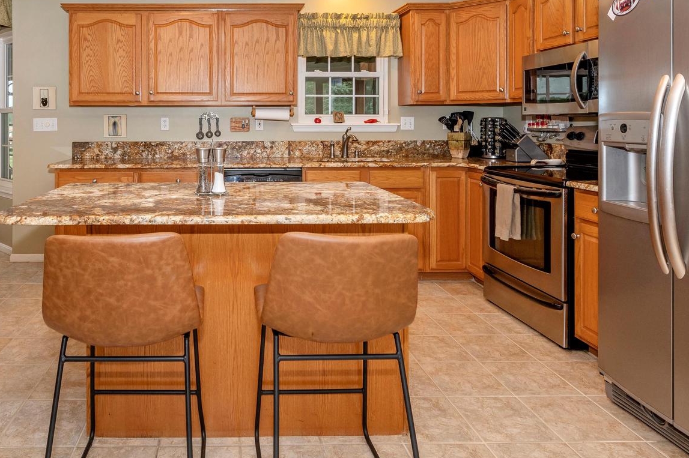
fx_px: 478
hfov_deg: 69.3
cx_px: 223
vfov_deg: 49.8
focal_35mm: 25
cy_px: 134
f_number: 8
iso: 400
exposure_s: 1/30
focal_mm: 14
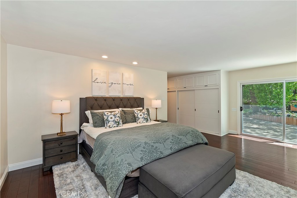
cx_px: 148
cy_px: 99
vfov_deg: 77.3
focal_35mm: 15
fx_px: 124
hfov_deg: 100.4
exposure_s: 1/30
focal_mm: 10
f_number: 8
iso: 400
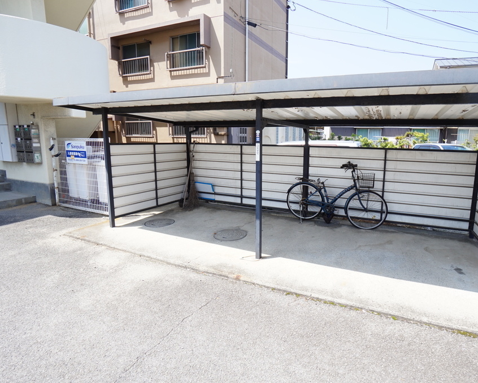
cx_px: 287
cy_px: 185
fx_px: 255
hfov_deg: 85.3
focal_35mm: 18
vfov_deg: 73.8
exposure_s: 1/80
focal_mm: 10
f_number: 9
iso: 100
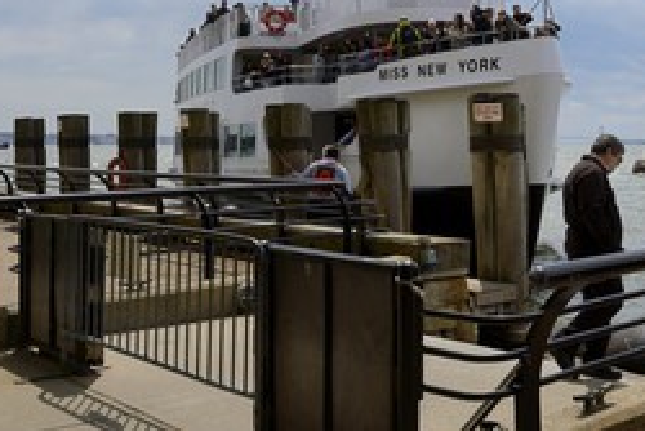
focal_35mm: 52
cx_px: 524
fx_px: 932
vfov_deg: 25.6
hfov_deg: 36.7
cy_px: 93
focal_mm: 31
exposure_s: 1/320
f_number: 13
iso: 200
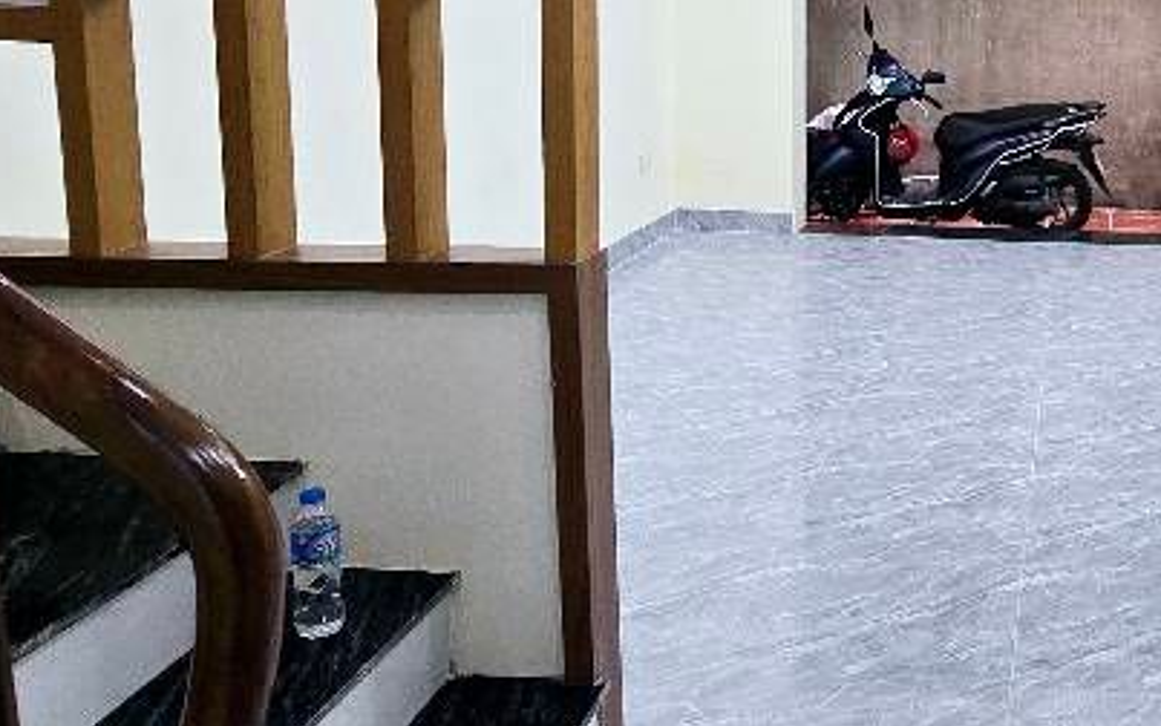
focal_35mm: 35
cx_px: 1072
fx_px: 1108
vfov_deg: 35.5
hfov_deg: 48.7
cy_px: 179
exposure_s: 1/50
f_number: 2.2
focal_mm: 2.2
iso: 80
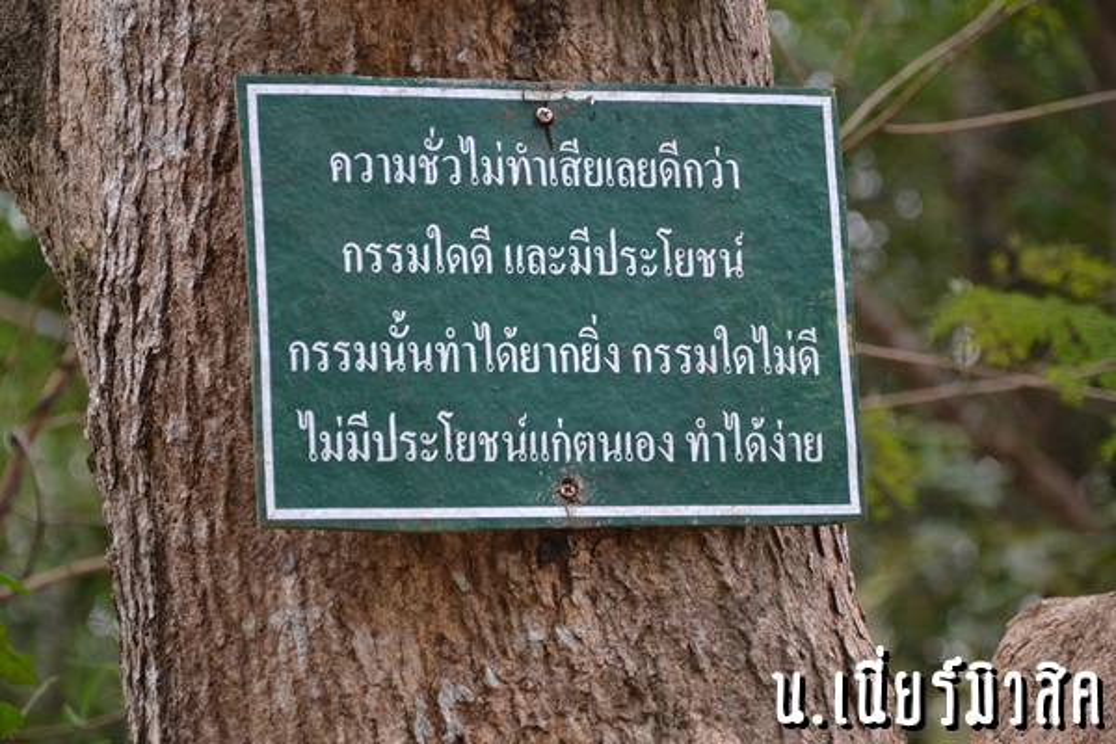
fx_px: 4882
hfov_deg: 13.0
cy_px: 372
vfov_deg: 8.7
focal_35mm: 158
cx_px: 558
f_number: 5.6
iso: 1000
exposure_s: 1/500
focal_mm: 105
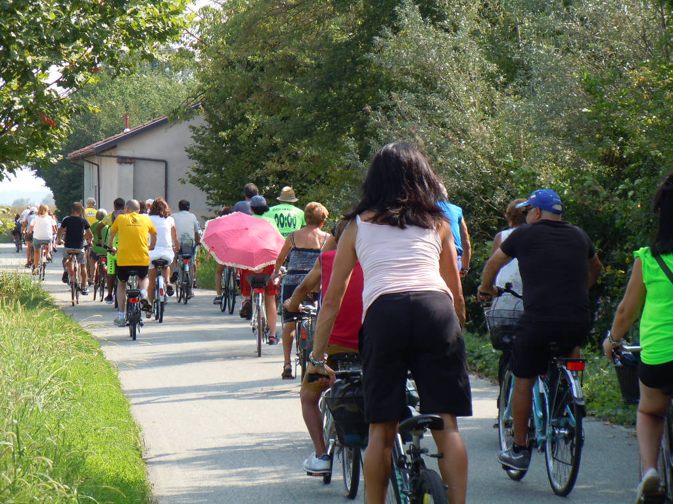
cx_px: 336
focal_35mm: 174
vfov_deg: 8.5
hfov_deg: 11.4
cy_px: 252
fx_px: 3383
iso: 100
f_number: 4.6
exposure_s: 1/200
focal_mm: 31.4
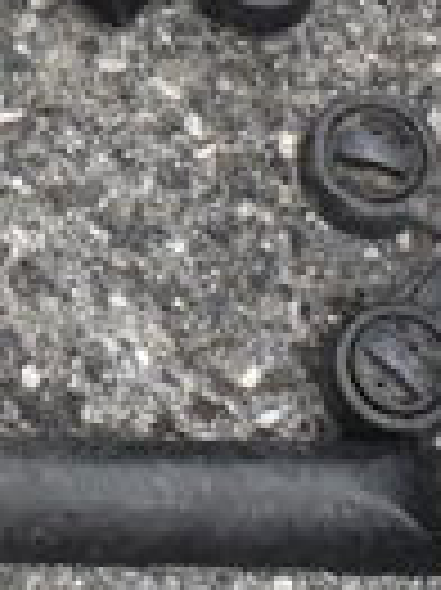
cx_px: -392
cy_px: -480
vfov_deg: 10.3
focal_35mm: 181
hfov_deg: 7.9
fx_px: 3080
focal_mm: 18
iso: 640
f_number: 3.5
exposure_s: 1/250
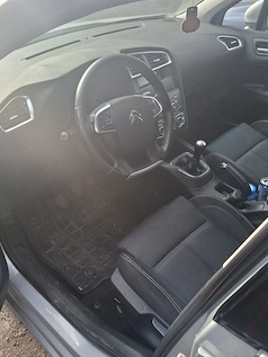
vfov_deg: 61.1
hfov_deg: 48.2
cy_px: 214
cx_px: 127
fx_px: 299
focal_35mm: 29
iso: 50
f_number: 1.8
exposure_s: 1/189
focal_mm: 5.54
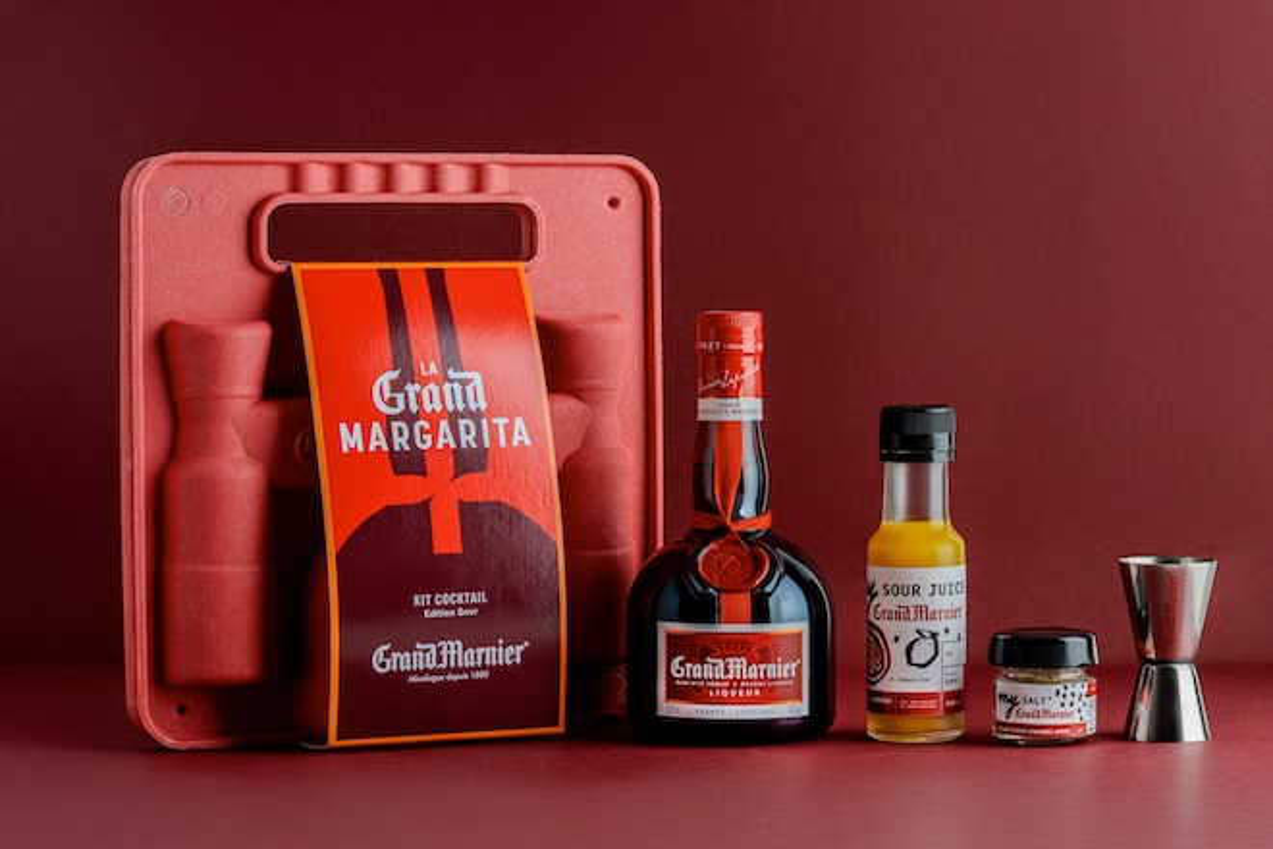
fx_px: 3182
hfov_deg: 22.6
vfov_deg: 15.2
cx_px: 636
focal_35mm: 90
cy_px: 424
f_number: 14
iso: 250
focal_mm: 90
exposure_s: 1/125
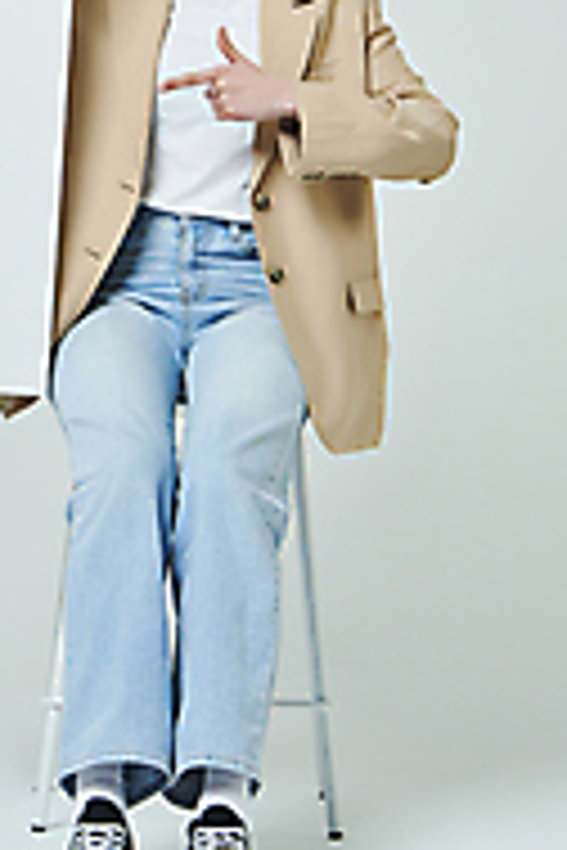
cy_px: 117
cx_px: 115
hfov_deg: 10.4
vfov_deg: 15.5
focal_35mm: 131
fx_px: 3095
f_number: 11
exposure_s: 1/125
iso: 100
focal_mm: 62
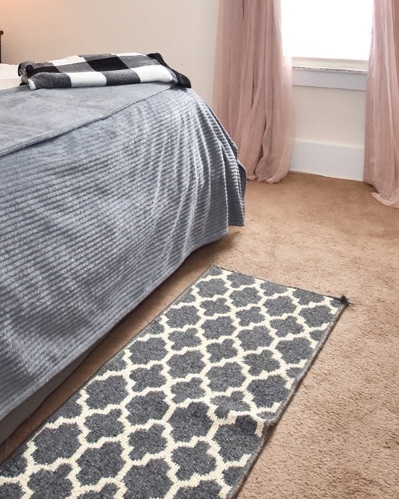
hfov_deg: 33.6
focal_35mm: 44
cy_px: -6
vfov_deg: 37.3
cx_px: 112
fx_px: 649
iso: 800
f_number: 4
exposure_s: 1/60
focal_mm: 10
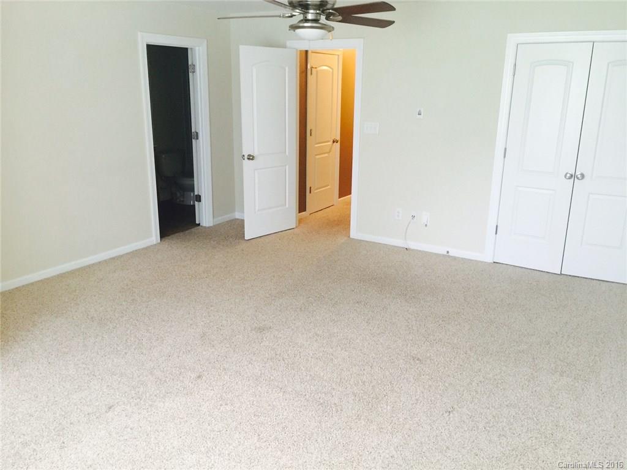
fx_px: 525
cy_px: 235
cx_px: 314
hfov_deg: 61.7
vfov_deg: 48.2
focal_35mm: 29
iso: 64
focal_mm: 4.15
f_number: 2.2
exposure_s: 1/15
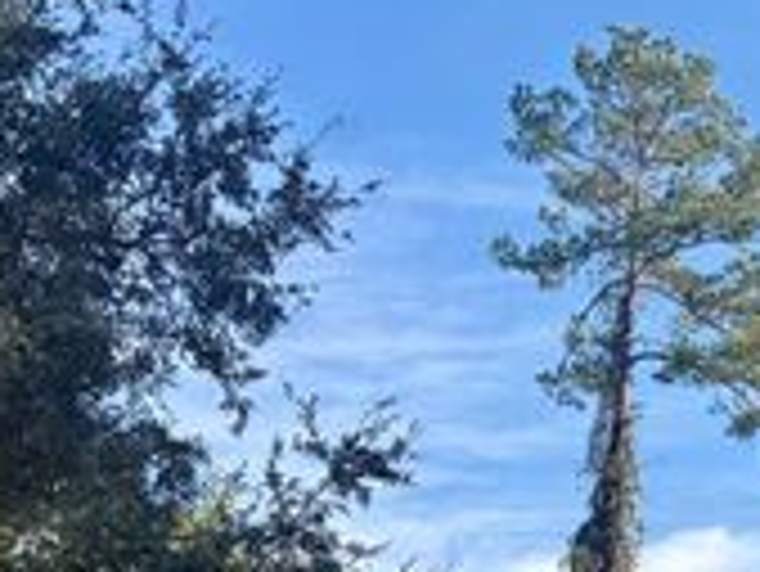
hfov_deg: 23.5
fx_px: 1692
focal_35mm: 77
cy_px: 795
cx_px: 868
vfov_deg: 17.6
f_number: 1.6
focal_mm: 5.96
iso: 50
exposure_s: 1/1477
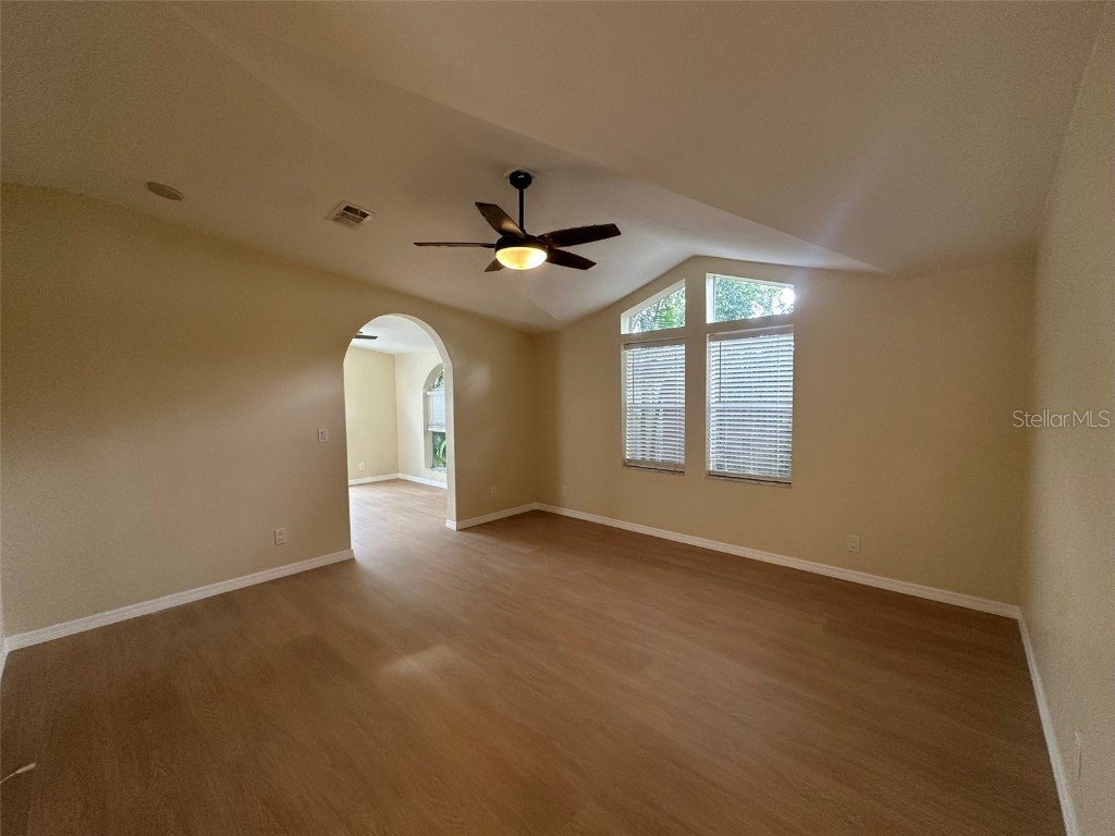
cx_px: 558
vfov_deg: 85.7
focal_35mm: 14
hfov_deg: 102.1
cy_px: 418
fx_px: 451
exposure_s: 1/120
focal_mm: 2.22
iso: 250
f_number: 2.2
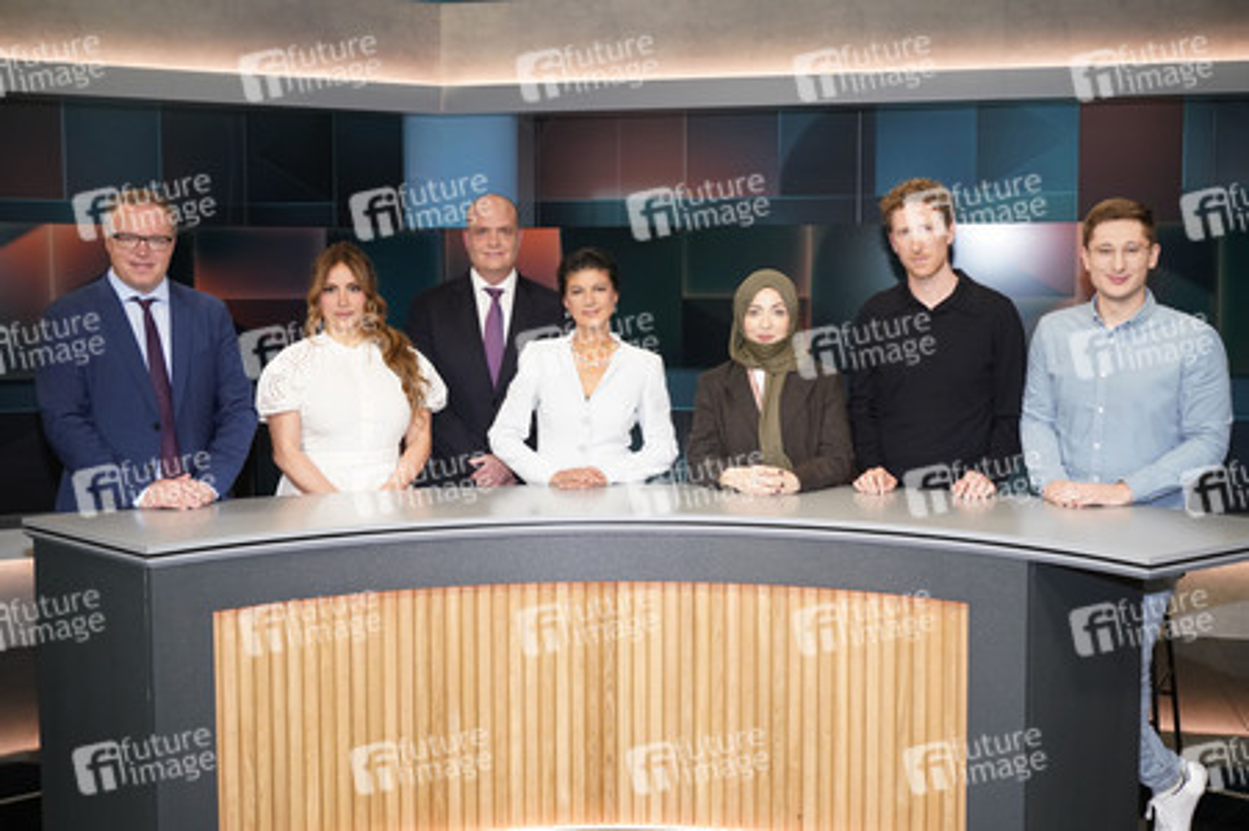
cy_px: 416
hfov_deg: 50.7
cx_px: 624
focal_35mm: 38
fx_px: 1317
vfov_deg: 35.0
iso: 2000
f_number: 5
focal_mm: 38
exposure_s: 1/160
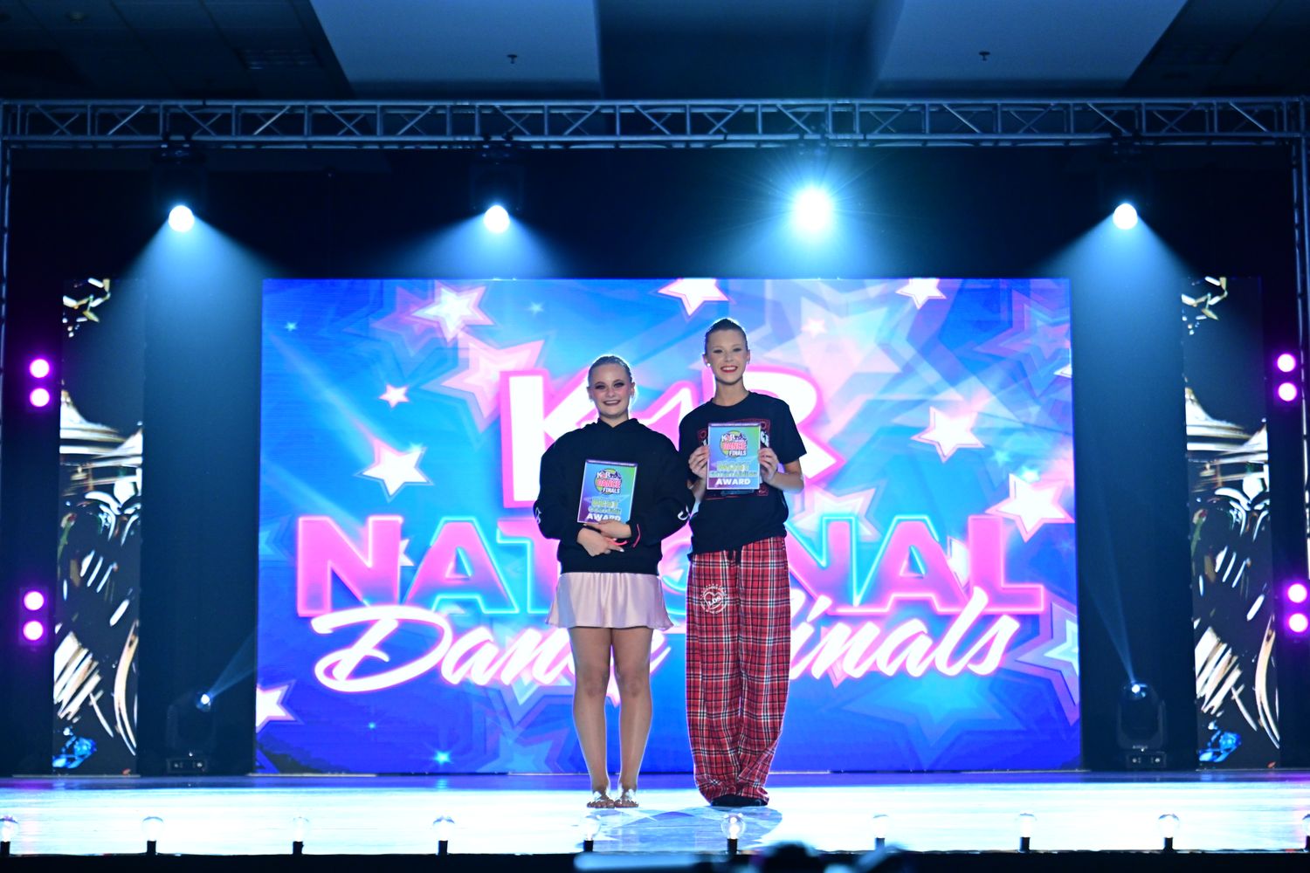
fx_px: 2547
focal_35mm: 70
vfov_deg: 19.5
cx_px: 655
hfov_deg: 28.8
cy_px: 436
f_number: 3.5
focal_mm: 70
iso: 2500
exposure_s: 1/800
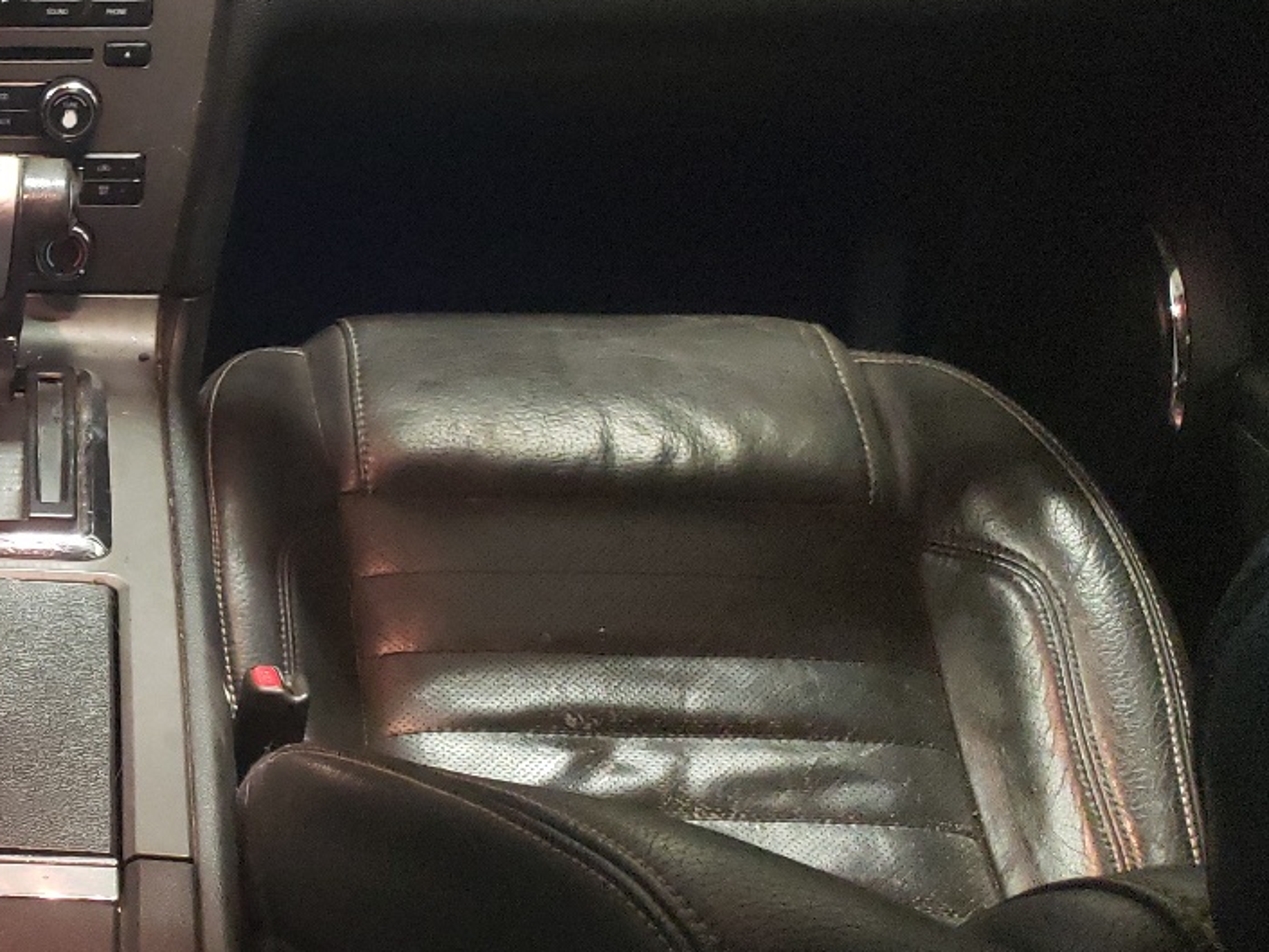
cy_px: 463
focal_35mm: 59
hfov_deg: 29.6
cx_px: -113
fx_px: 2163
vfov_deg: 24.8
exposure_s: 1/24
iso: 461
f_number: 1.5
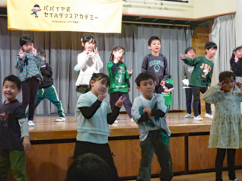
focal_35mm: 54
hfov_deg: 35.5
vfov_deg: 27.0
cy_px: 98
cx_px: 111
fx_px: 377
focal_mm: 8.4
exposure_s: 1/40
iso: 1600
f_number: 4.5
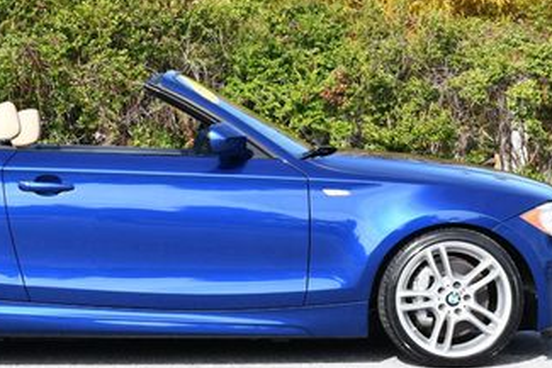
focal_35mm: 142
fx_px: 2178
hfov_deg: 14.4
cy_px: 75
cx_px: 112
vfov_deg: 9.6
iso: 200
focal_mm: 36
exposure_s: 1/250
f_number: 8
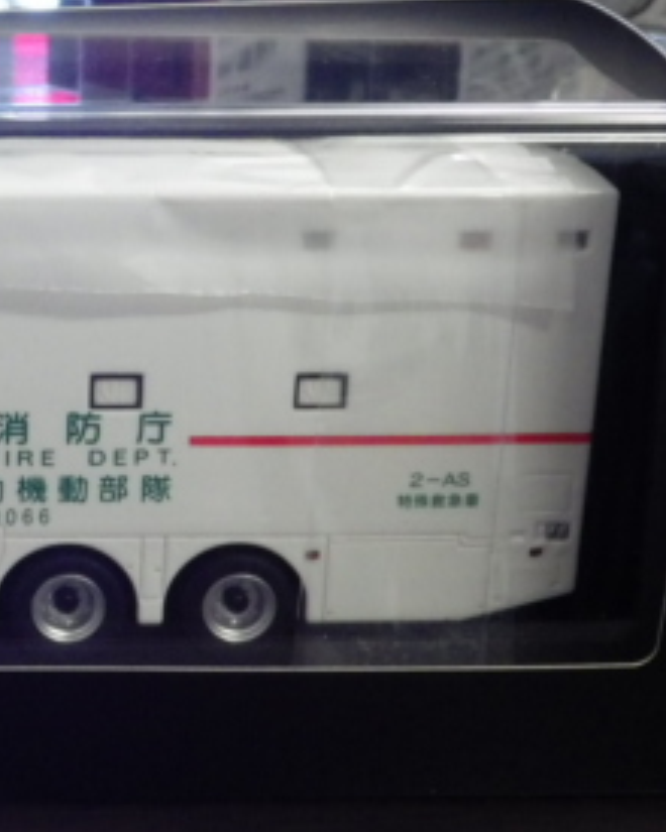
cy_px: 336
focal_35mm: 93
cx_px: -179
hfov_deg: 15.8
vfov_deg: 20.6
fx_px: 2291
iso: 640
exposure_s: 1/50
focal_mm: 7.4
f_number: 3.6
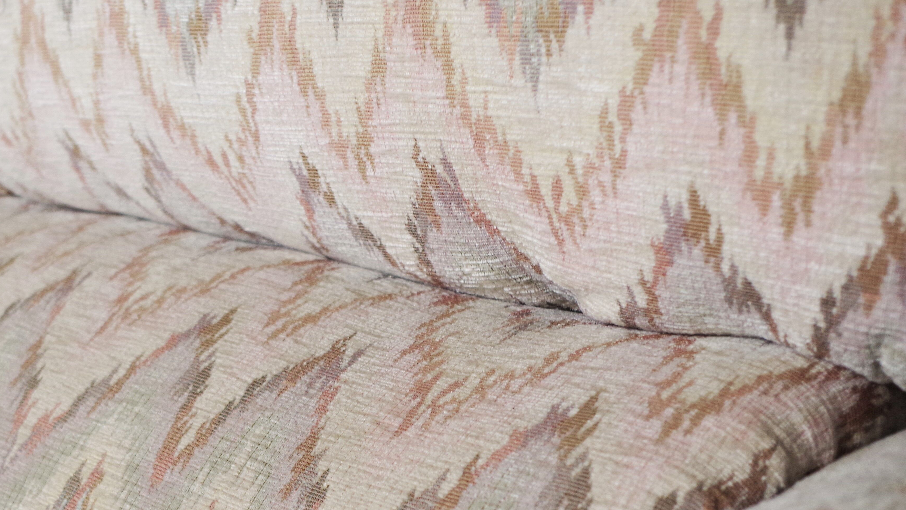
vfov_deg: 19.0
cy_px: 377
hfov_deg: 32.7
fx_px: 1514
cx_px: 235
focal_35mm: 63
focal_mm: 24.38
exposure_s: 1/60
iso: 400
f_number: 4
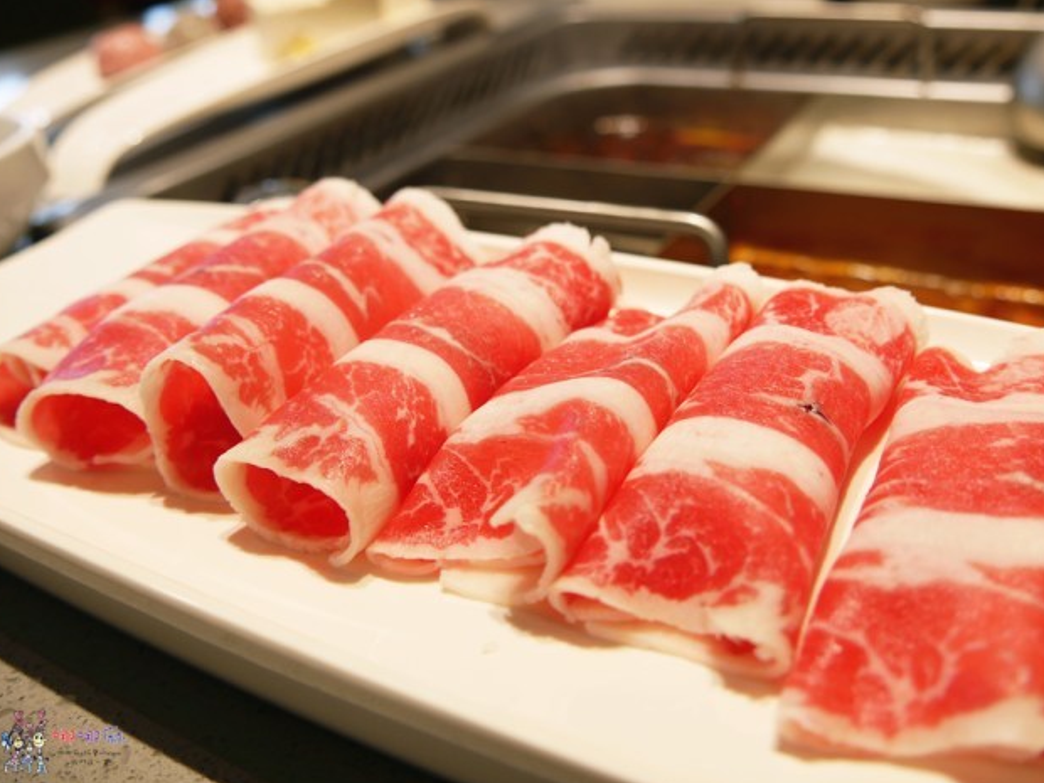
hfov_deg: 56.7
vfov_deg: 44.1
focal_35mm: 32
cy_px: 349
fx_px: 965
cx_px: 571
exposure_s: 1/80
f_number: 3.5
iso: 200
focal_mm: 14
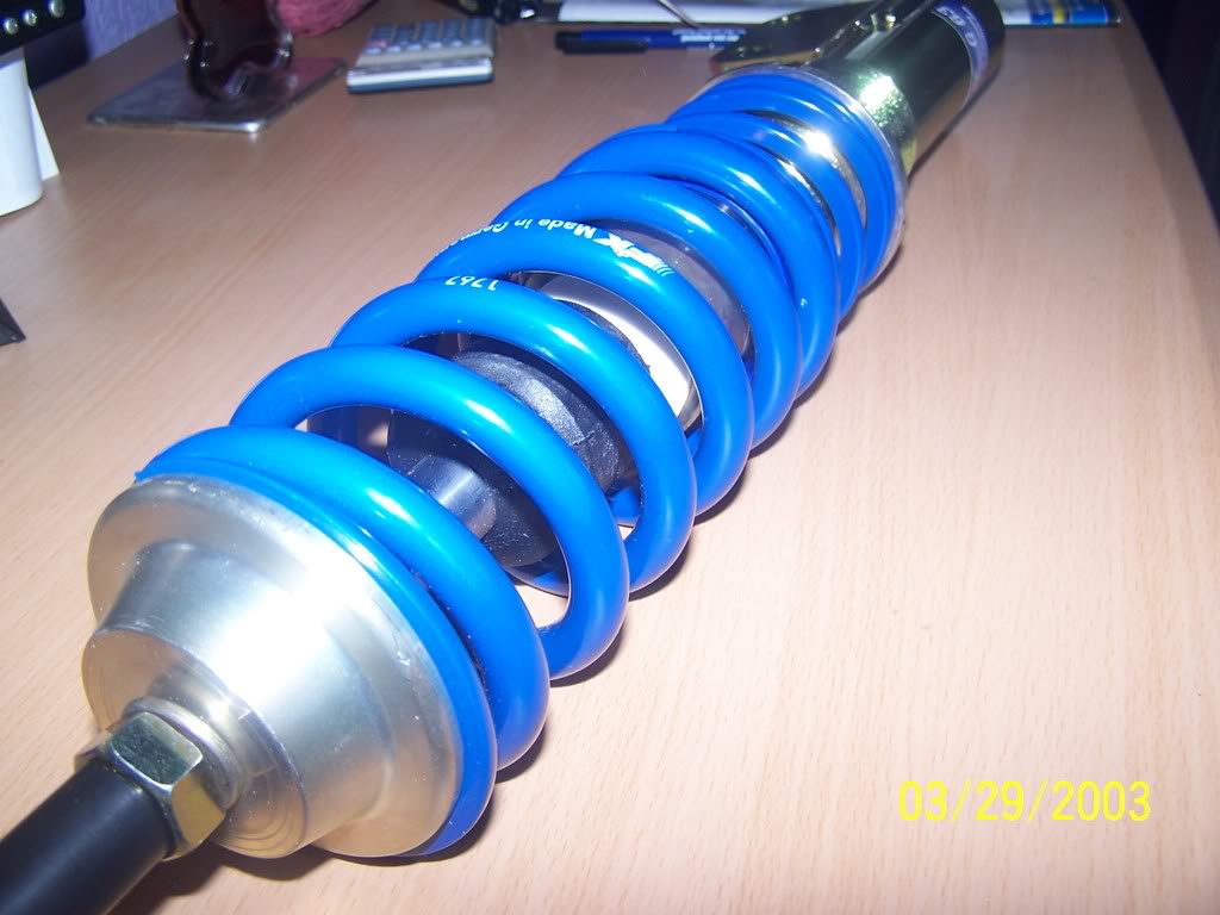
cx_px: 610
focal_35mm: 38
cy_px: 458
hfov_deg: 49.0
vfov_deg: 37.7
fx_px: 1339
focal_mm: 6.3
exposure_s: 1/60
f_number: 2.8
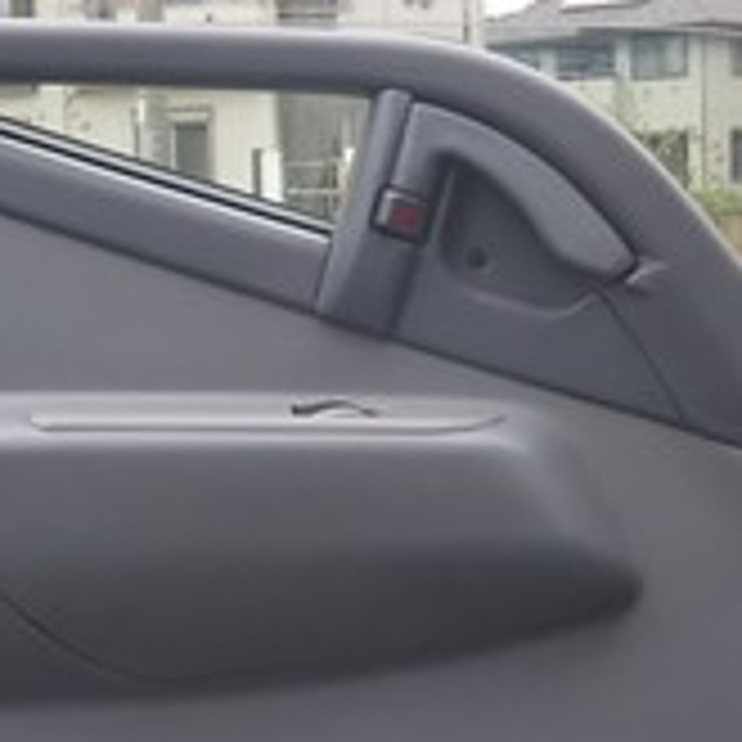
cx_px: 319
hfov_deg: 16.9
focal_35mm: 103
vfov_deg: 16.7
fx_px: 2498
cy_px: 639
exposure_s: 1/120
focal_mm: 4
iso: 40
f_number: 2.2
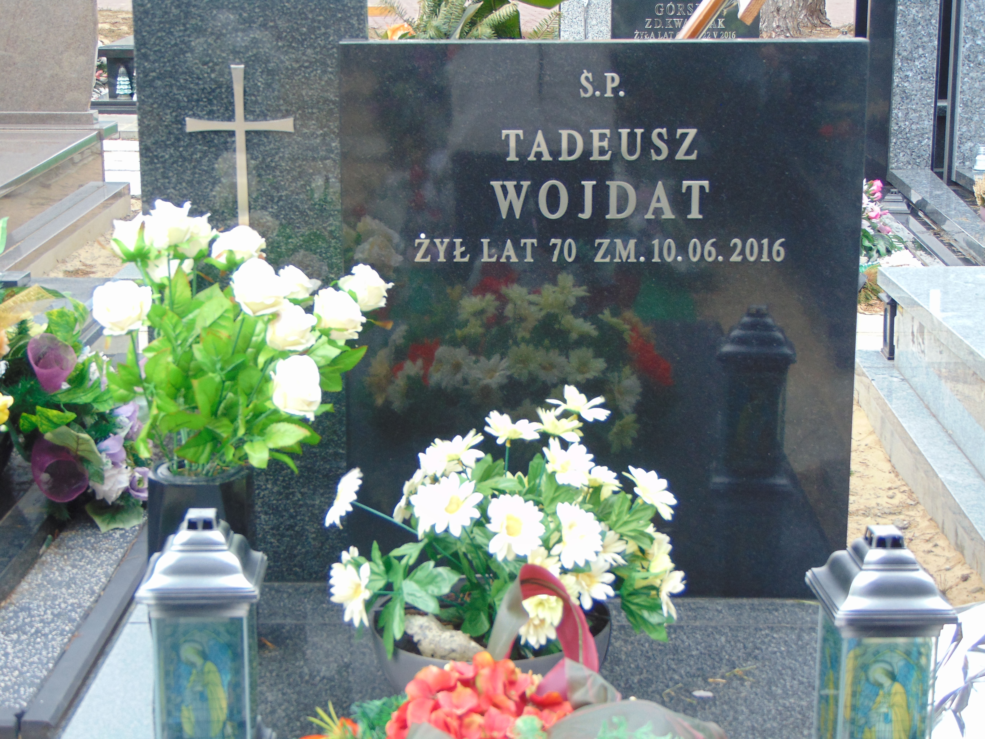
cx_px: 492
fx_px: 2020
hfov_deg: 27.4
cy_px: 370
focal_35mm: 71
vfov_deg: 20.7
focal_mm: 12.8
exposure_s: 1/80
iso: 80
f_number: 3.7
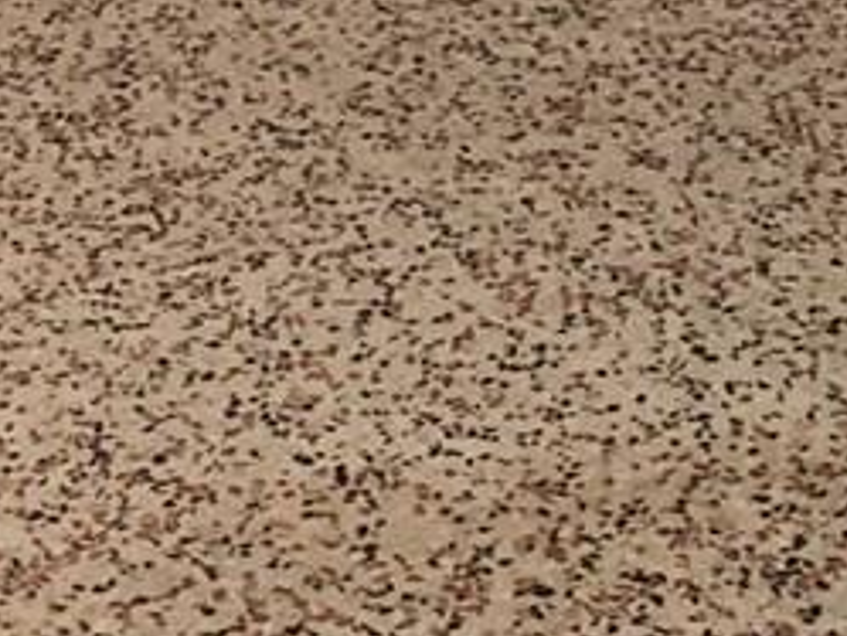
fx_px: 4088
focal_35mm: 167
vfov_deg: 7.6
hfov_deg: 11.8
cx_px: 367
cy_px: -1347
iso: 80
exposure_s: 1/60
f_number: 1.8
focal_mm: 4.25
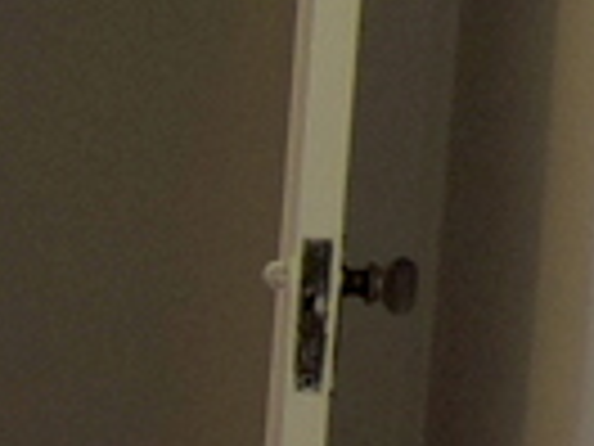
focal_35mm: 145
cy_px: 324
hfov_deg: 10.3
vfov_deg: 10.2
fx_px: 2488
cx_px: -1138
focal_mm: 4.3
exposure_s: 1/40
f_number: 3
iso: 100
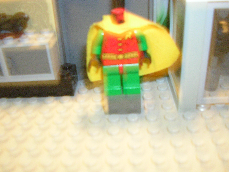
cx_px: 114
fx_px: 251
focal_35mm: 38
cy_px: 86
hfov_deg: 49.0
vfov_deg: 37.7
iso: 200
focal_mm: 5.8
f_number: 2.8
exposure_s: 1/1.4
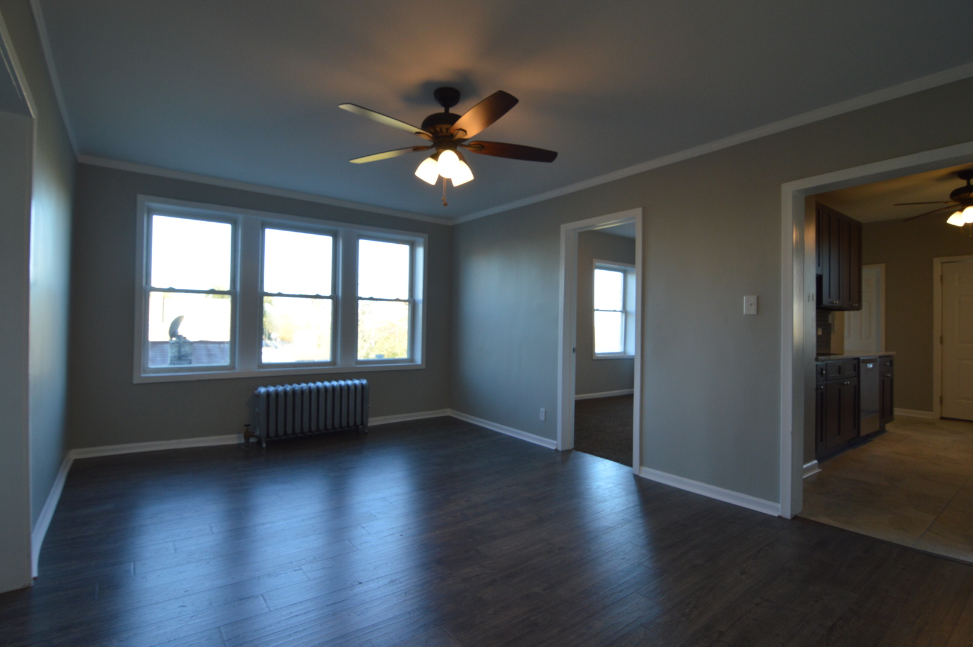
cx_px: 486
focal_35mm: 16
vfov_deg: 72.0
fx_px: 446
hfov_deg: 95.0
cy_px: 324
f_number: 5
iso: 400
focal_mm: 11
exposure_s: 1/100
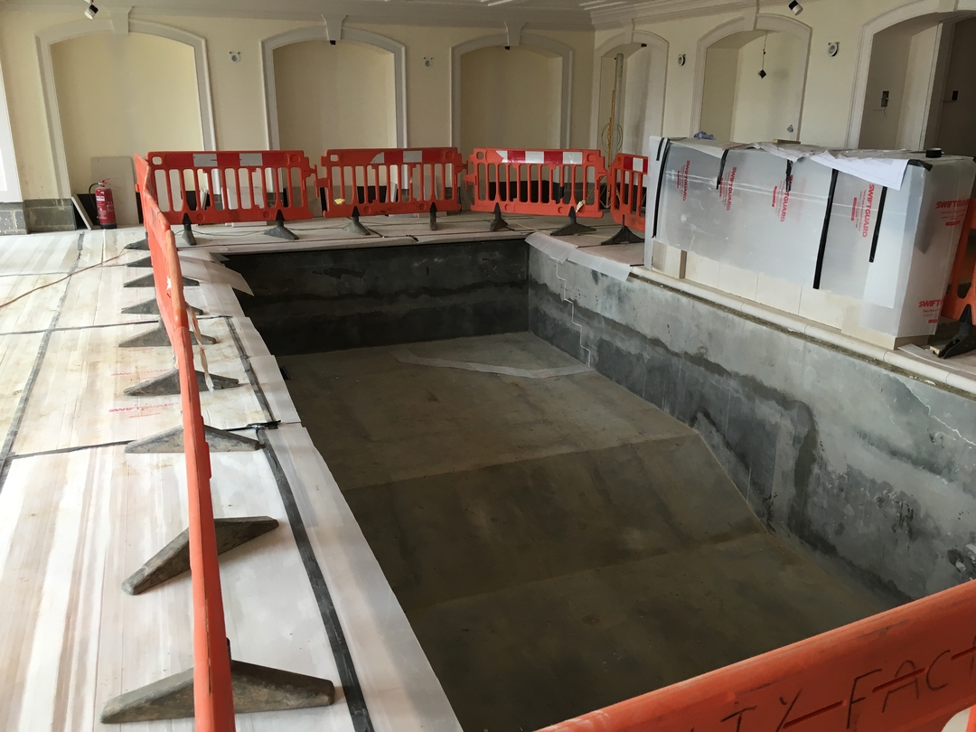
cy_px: 366
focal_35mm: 29
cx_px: 488
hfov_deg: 61.7
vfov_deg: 48.2
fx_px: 818
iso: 32
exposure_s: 1/33
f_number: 2.2
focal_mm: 4.15
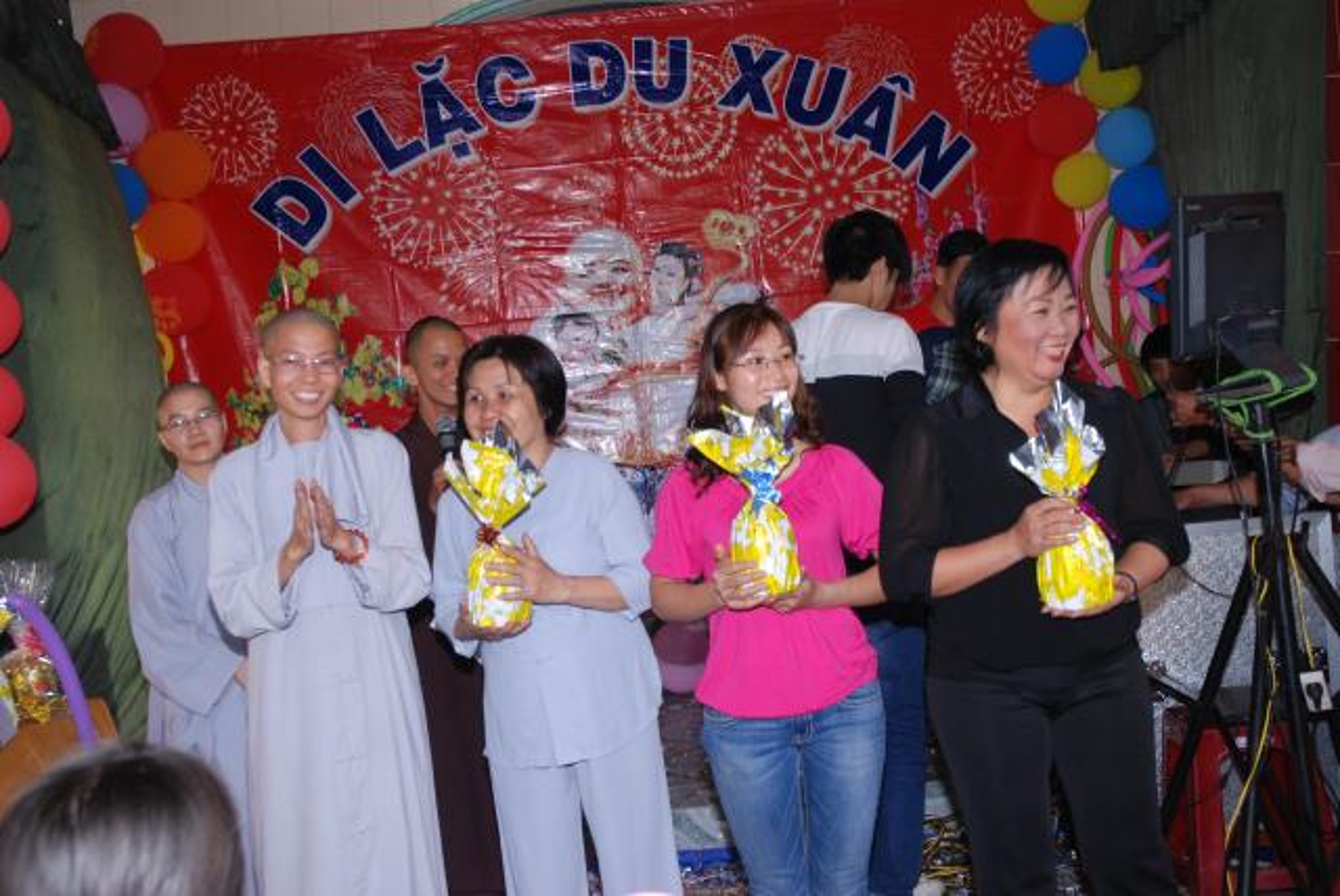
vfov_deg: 29.0
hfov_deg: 42.3
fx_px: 1732
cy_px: 448
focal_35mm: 46
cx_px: 670
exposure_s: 1/60
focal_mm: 31
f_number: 6.3
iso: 400
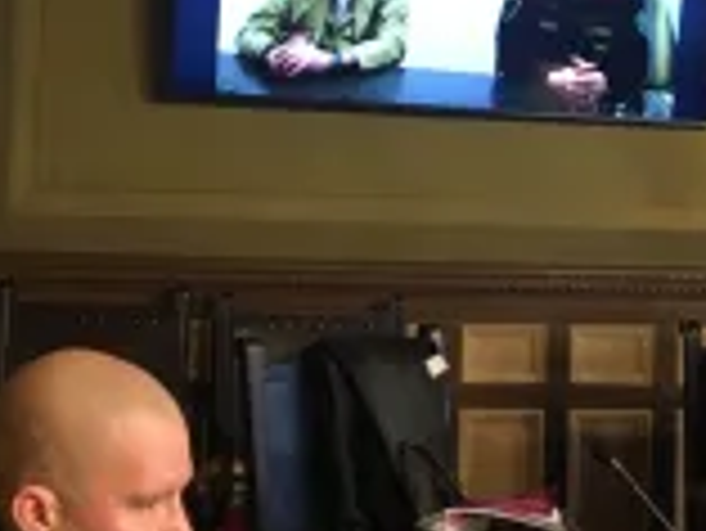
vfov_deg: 19.8
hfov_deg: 26.1
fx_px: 1510
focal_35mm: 74
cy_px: 140
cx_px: 504
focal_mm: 4.15
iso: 200
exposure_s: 1/17
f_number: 2.2
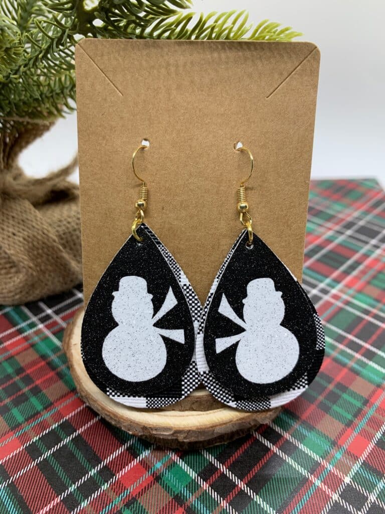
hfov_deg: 53.1
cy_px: 257
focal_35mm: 26
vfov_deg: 67.3
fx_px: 386
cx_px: 192
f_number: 1.8
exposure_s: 1/121
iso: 80
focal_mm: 4.25
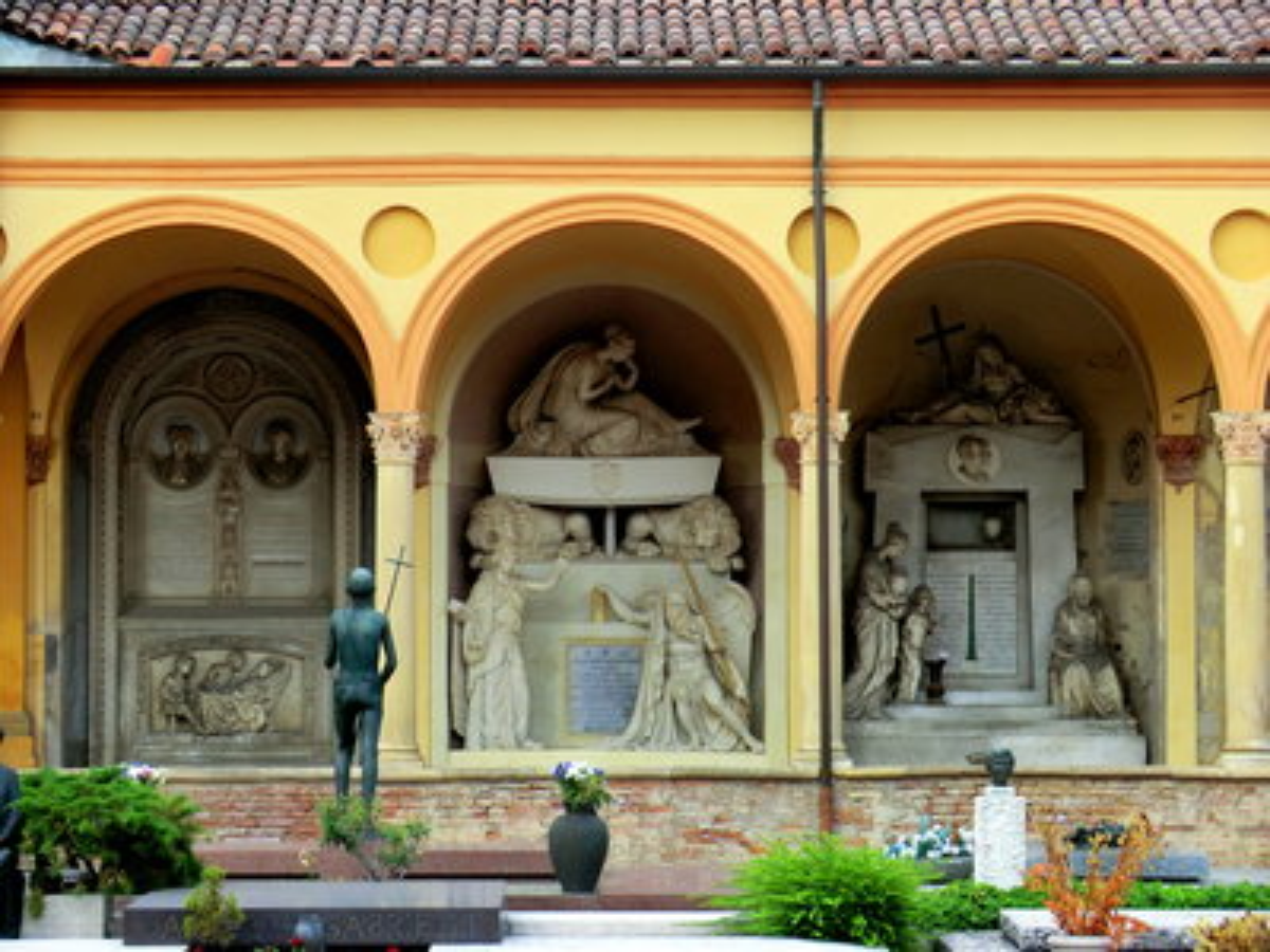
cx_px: 635
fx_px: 3852
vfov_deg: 14.1
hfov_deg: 18.7
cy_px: 476
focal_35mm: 105
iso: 80
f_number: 5
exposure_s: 1/100
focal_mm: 18.8
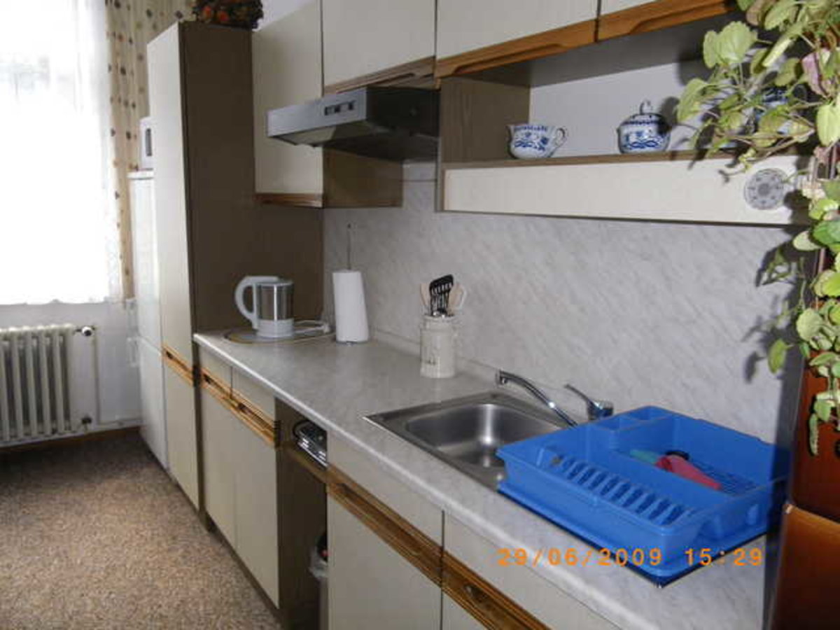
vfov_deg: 49.7
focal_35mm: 28
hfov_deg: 63.4
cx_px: 420
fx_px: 679
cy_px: 315
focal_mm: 4.9
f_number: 2.6
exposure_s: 1/60
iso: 400
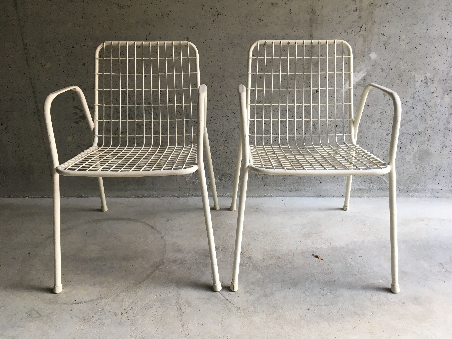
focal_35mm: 29
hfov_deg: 61.7
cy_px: 170
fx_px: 379
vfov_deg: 48.2
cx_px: 226
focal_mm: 4.15
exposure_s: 1/33
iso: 25
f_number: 2.2
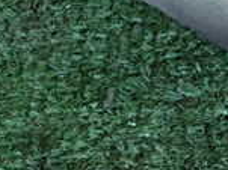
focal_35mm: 199
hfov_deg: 9.7
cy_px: -162
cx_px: 323
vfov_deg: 7.2
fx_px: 1310
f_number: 3.2
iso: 1000
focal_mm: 9.01
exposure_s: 1/125
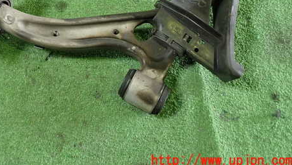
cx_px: 104
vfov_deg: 27.0
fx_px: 333
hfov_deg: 46.8
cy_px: 24
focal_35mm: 43
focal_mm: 5.4
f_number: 2.3
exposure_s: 1/30
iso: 500
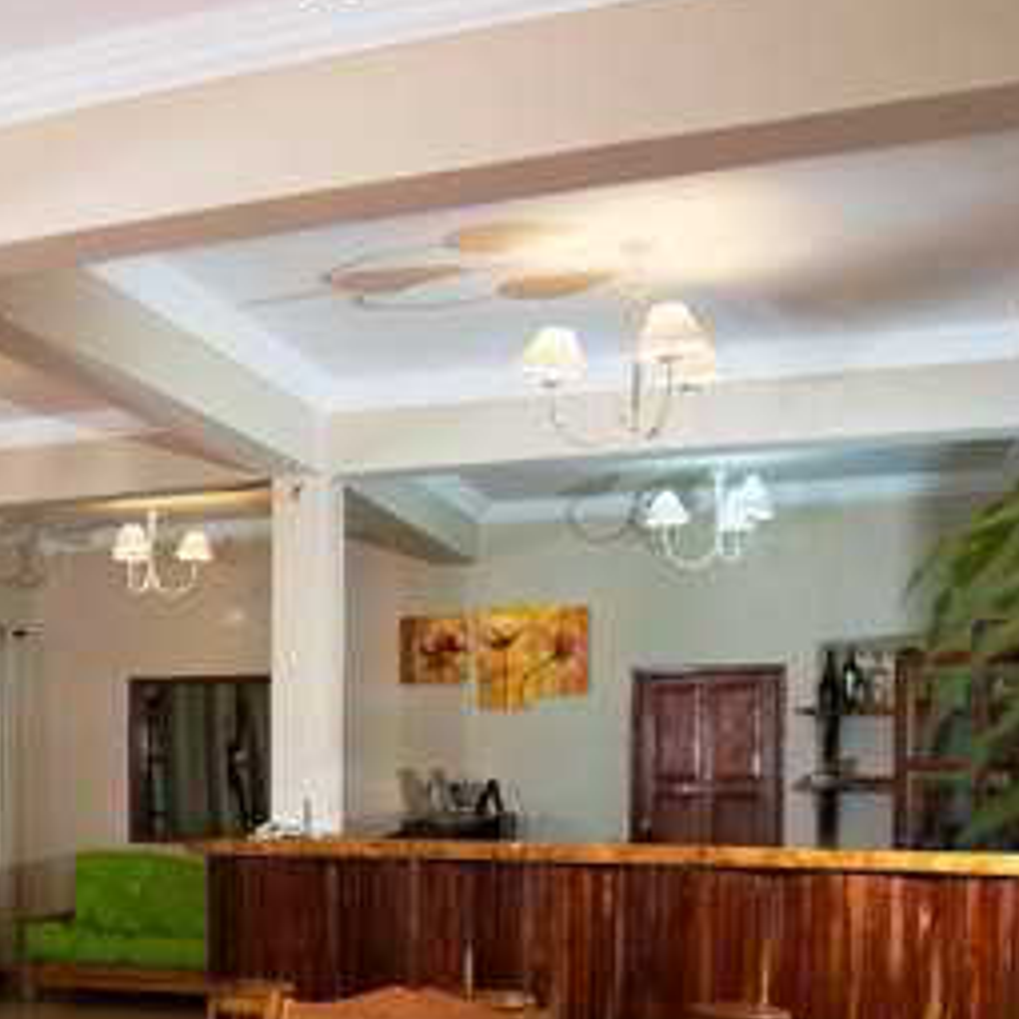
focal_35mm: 48
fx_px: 1599
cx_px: 12
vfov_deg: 34.0
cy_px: 855
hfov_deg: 32.6
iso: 160
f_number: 5.6
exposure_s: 1/25
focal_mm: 18
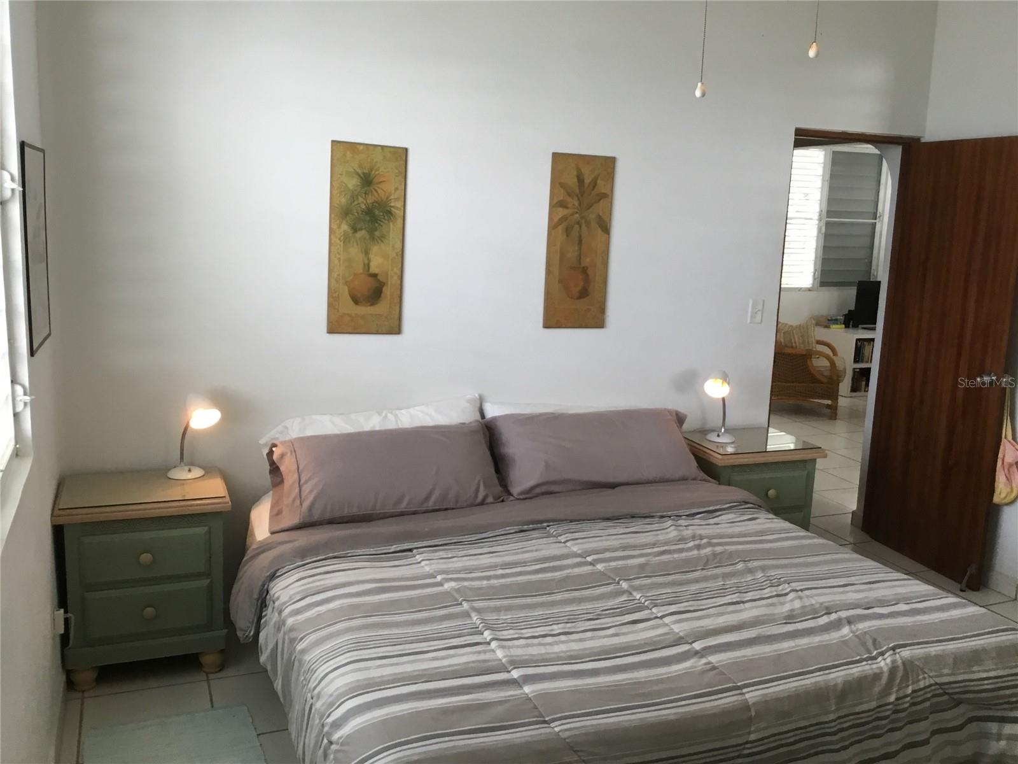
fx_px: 912
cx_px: 509
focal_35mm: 31
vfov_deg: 45.4
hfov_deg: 58.4
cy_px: 382
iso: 32
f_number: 2.4
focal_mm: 3.3
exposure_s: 1/30
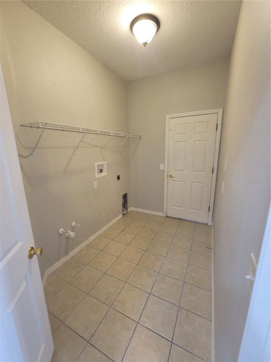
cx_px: 136
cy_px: 181
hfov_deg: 89.9
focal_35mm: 13
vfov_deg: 106.2
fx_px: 136
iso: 400
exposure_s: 1/30
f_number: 2.2
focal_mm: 2.2
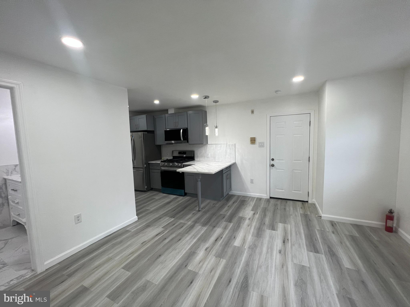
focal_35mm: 13
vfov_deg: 89.9
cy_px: 154
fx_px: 154
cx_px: 205
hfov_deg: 106.2
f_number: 1.8
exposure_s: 1/120
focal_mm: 1.57
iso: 160
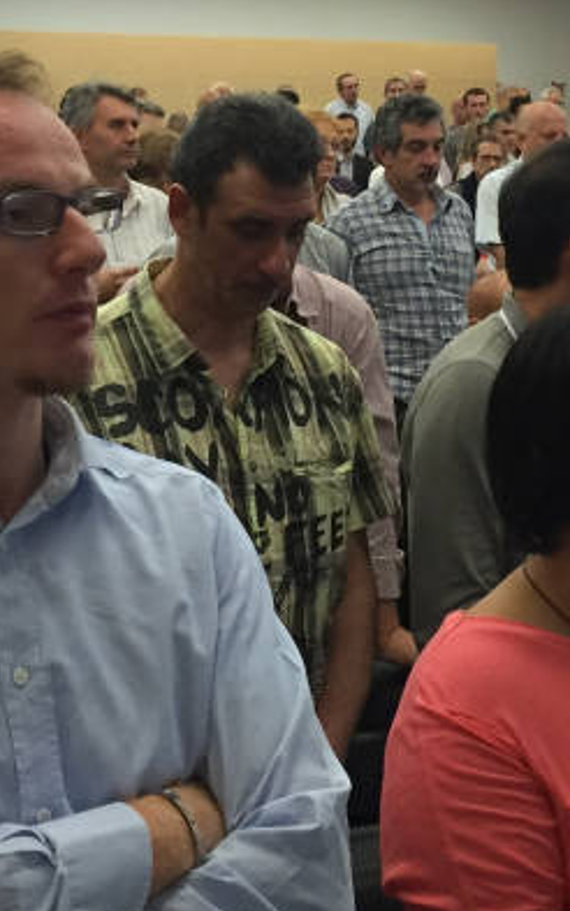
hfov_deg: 16.3
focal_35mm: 80
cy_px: 236
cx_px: 162
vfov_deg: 25.5
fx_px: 1986
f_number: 2.2
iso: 160
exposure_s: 1/30
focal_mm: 4.15
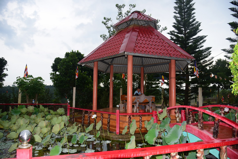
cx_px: 119
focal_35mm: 24
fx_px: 159
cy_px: 80
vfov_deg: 53.2
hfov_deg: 73.7
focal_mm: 24
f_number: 4
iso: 500
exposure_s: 1/80
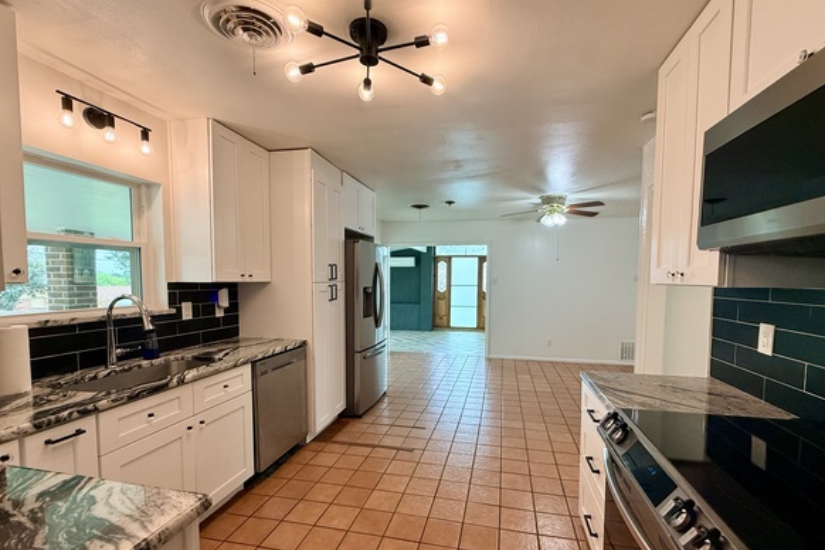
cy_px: 302
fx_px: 367
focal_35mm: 16
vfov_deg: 73.6
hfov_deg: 96.7
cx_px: 430
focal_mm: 2.22
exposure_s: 1/120
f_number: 2.2
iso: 160
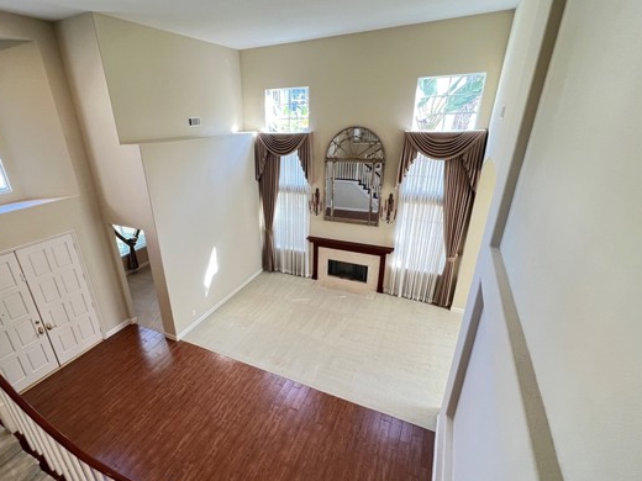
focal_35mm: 16
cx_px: 279
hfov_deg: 94.0
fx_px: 297
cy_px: 254
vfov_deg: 78.0
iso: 200
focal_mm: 1.57
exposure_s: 1/60
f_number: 1.8
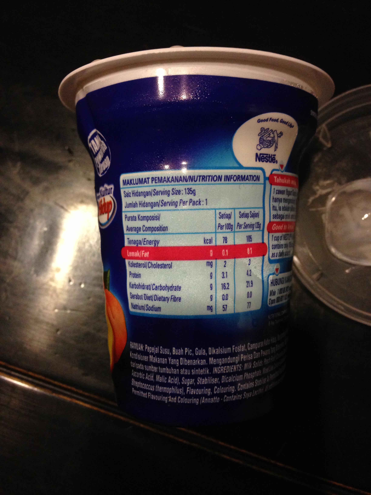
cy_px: 248
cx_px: 186
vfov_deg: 55.4
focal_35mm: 33
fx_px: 472
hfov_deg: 42.9
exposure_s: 1/20
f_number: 2.4
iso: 320
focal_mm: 4.13
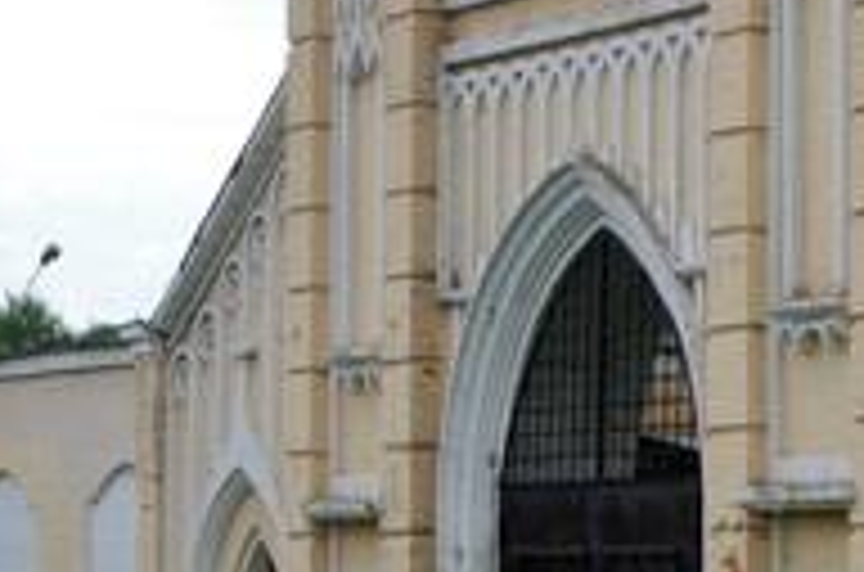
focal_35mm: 169
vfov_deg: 8.1
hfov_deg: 12.2
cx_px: 468
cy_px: 263
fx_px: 4046
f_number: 7.1
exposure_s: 1/400
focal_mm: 24
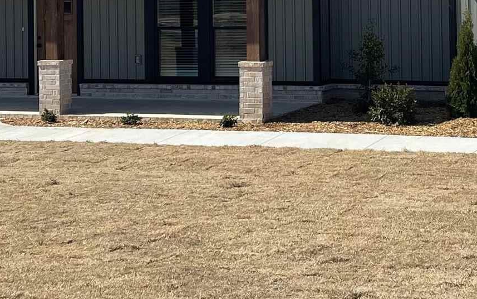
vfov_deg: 13.5
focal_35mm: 95
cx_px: 318
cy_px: -40
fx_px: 1235
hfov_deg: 21.8
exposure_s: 1/4049
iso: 32
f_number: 1.6
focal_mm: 5.1
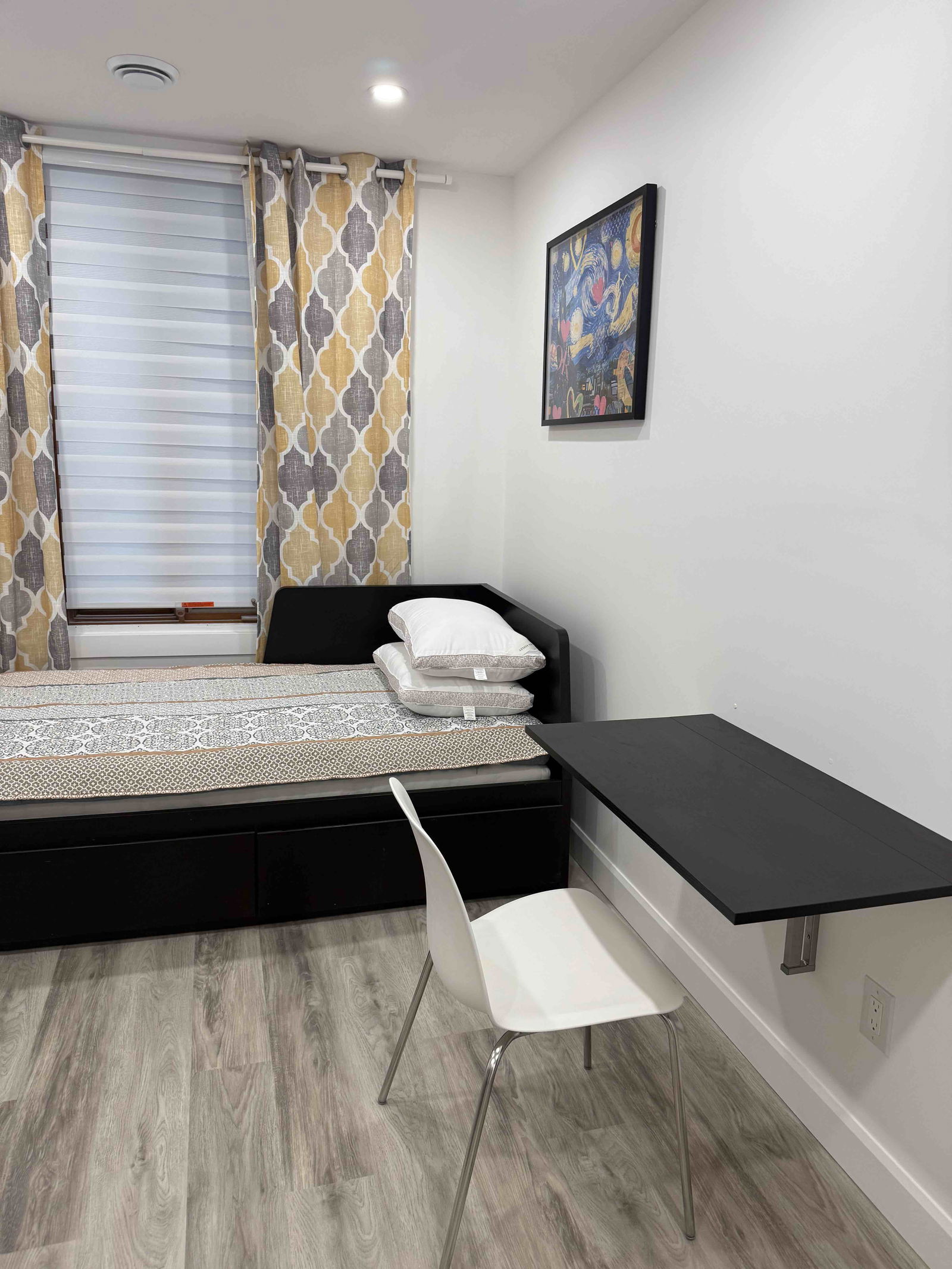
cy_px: 634
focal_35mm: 24
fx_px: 880
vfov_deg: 71.6
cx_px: 476
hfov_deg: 56.8
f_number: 1.78
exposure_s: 1/120
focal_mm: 6.76
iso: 125
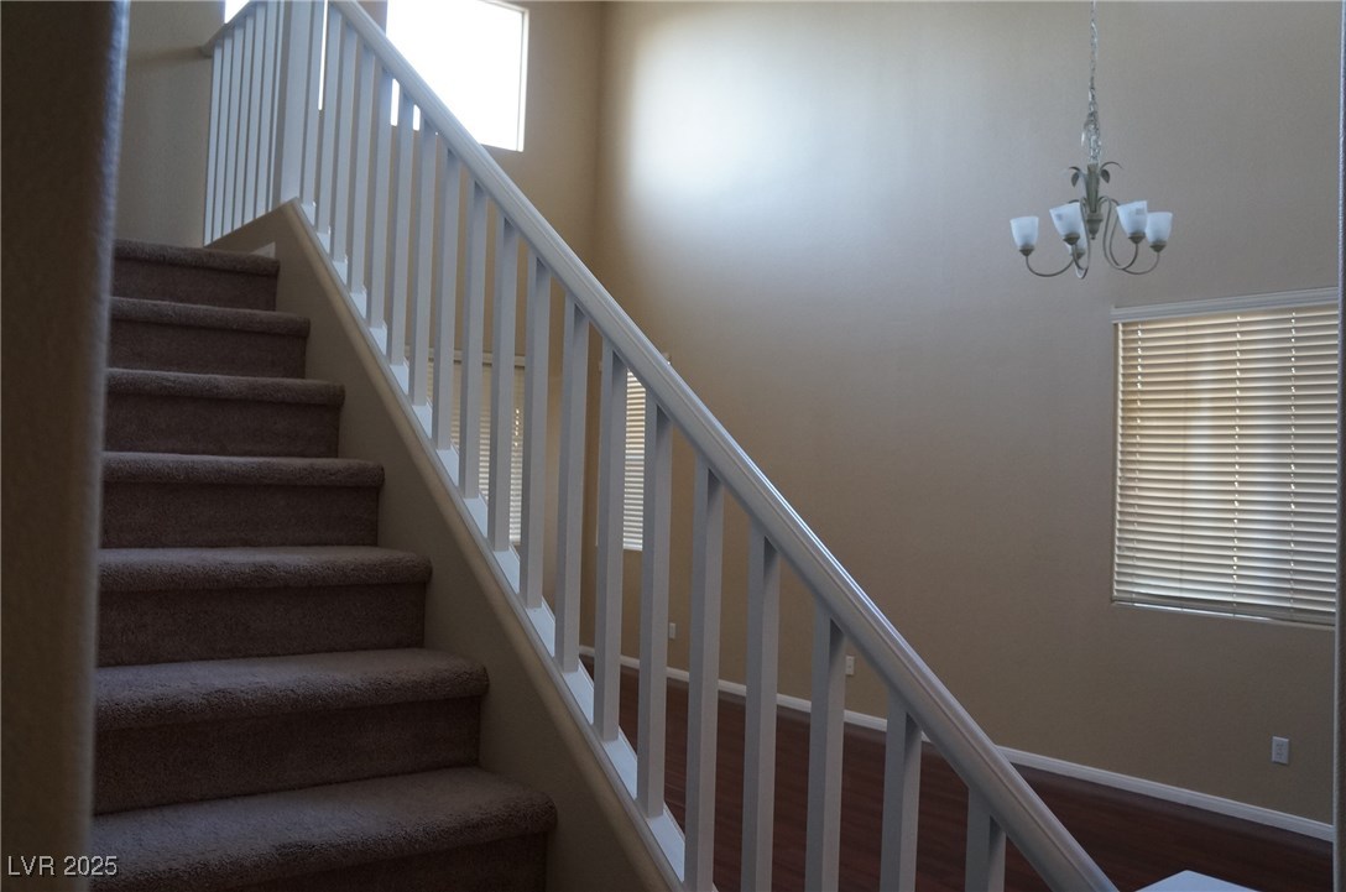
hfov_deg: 62.0
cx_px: 673
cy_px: 446
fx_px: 1120
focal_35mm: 30
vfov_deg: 43.4
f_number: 4
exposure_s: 1/60
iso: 800
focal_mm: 20
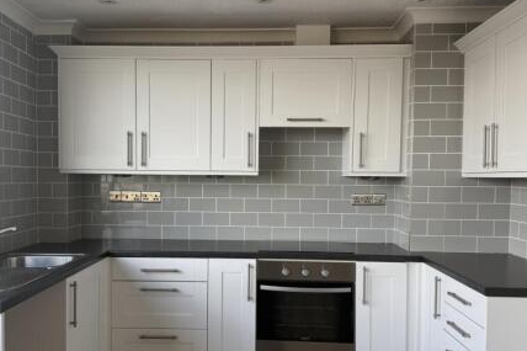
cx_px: 233
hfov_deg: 55.7
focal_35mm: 34
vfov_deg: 38.8
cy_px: 196
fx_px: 498
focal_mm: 6.76
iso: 50
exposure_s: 1/136
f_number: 1.78
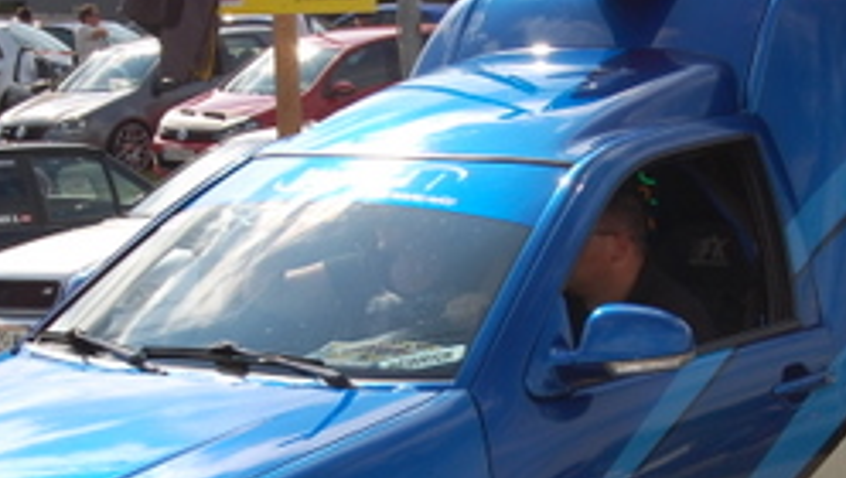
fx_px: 2896
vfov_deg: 9.4
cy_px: 408
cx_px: 481
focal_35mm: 129
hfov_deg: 16.6
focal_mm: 34
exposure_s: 1/500
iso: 200
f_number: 9
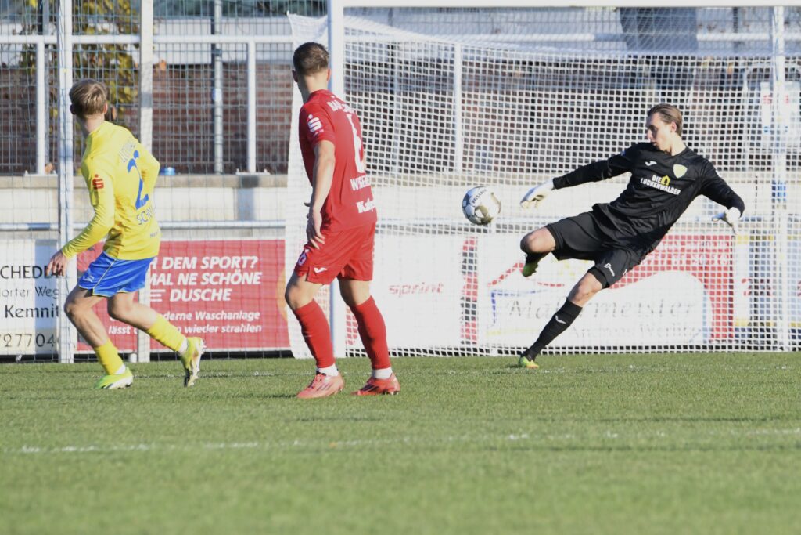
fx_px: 8901
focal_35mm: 400
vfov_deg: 3.4
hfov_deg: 5.2
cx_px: 400
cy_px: 268
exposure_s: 1/1600
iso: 4000
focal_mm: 400
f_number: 9
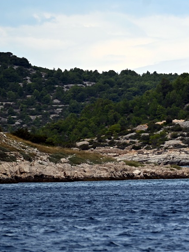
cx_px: 308
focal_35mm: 561
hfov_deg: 2.6
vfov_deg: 3.5
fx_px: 4087
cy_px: 82
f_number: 5.6
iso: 140
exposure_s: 1/1000
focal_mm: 220
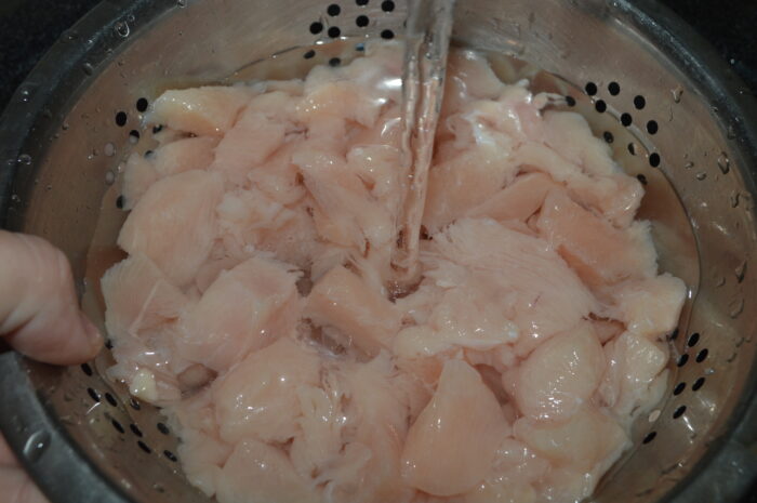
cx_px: 378
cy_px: 252
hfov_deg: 49.6
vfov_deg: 34.1
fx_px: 819
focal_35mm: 39
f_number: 8
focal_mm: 26
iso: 100
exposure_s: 1/60
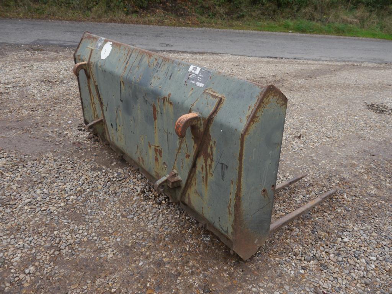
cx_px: 196
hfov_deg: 63.4
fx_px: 317
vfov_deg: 49.7
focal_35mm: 28
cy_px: 147
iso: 160
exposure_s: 1/200
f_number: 5
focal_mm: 14
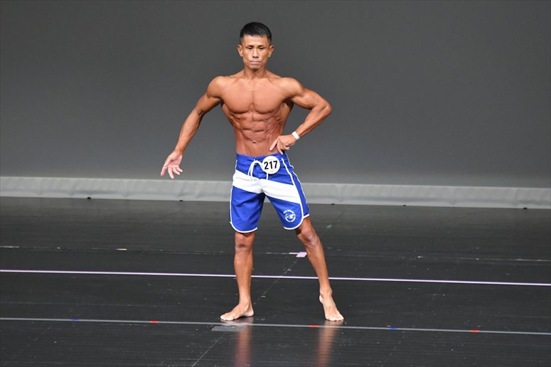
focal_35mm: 345
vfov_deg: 4.0
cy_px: 184
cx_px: 276
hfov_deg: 6.0
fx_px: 5278
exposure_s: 1/400
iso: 5000
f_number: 5.6
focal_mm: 230
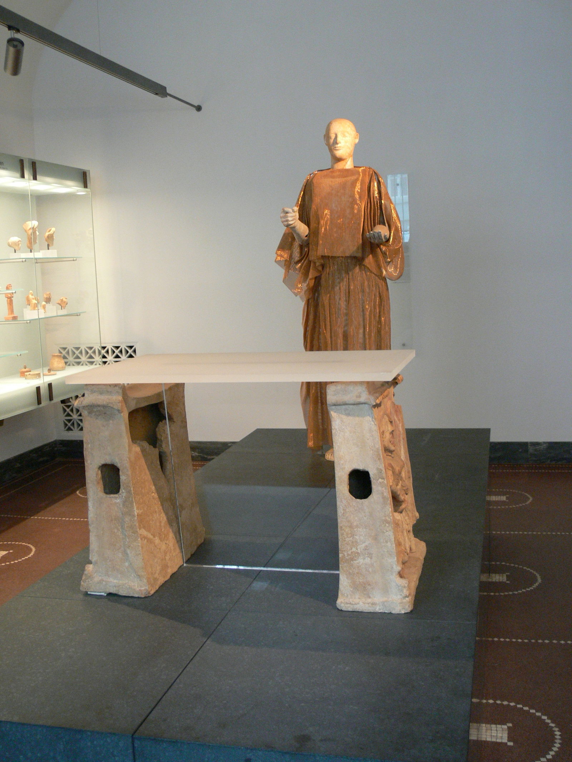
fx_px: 837
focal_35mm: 38
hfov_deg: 37.7
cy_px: 381
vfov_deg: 49.0
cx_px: 286
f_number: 2.8
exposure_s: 1/13
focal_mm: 8
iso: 200
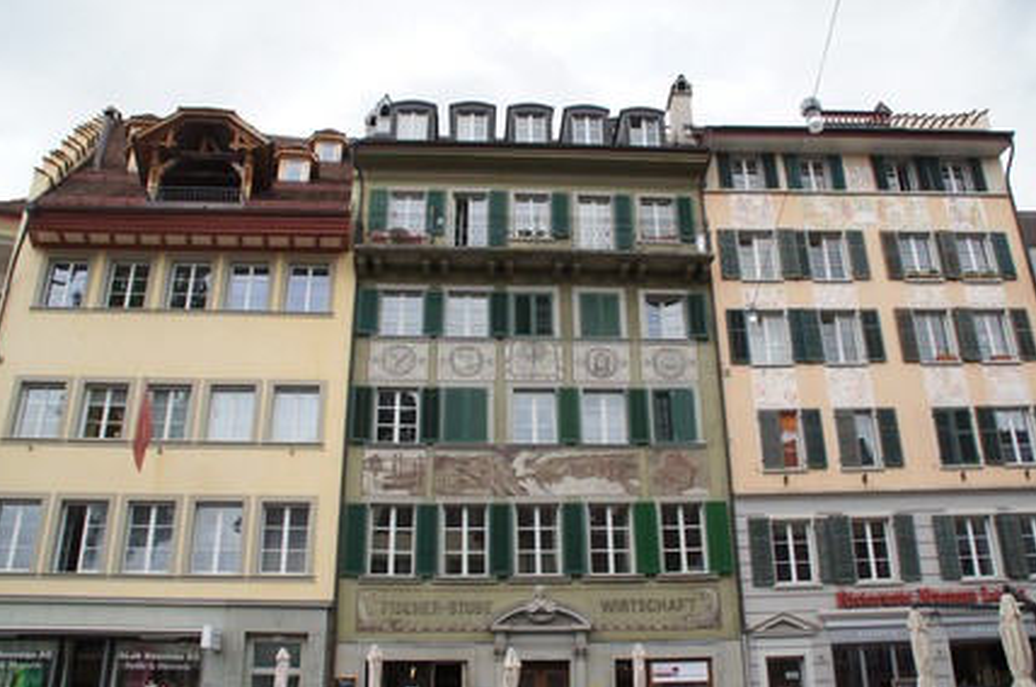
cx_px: 547
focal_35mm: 29
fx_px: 833
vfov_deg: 44.8
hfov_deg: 63.7
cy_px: 342
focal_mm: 18
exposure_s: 1/125
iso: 100
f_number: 6.3
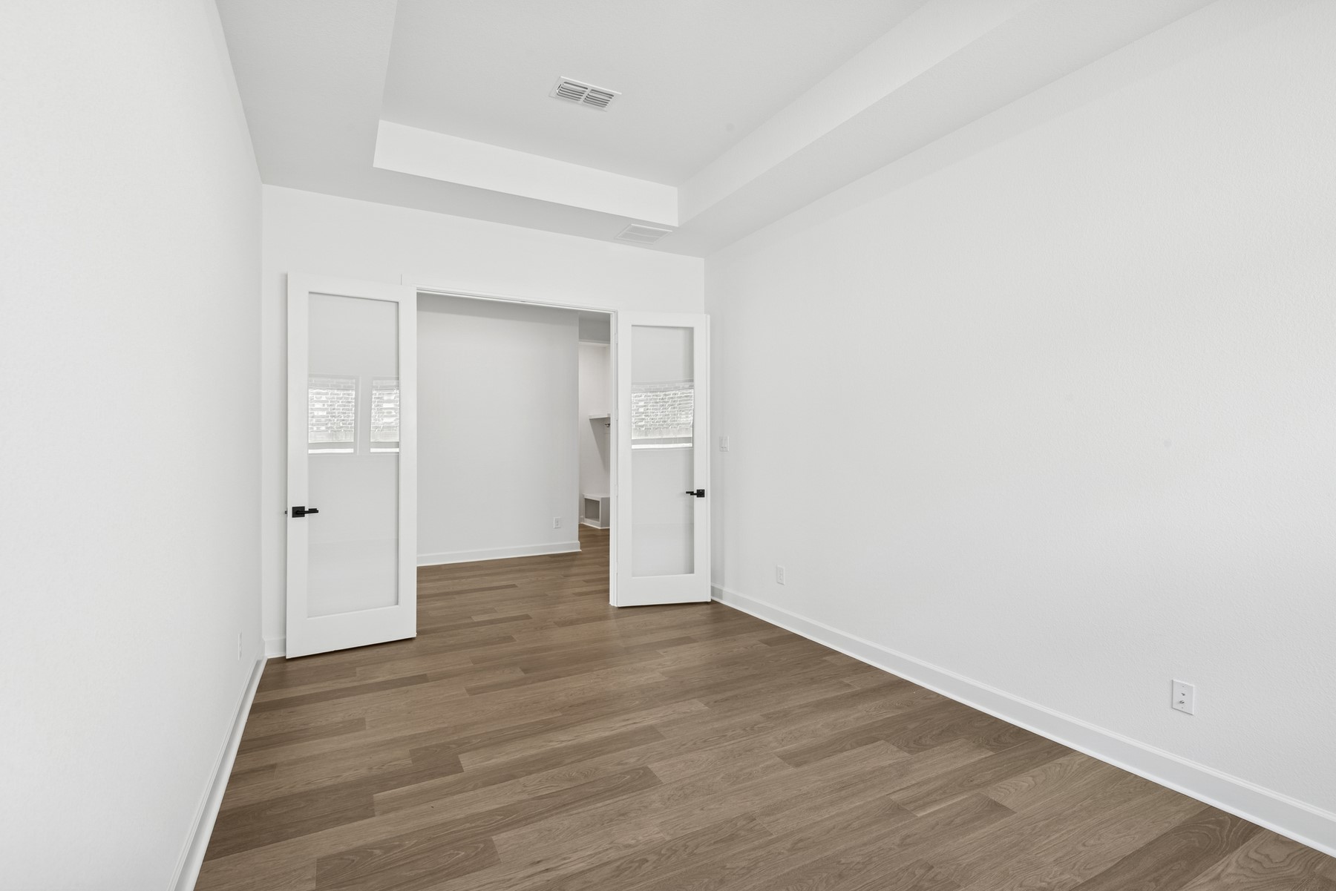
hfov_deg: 96.7
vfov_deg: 73.8
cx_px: 668
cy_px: 446
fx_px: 594
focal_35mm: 16
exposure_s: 1/3
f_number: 9
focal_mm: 16
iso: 160
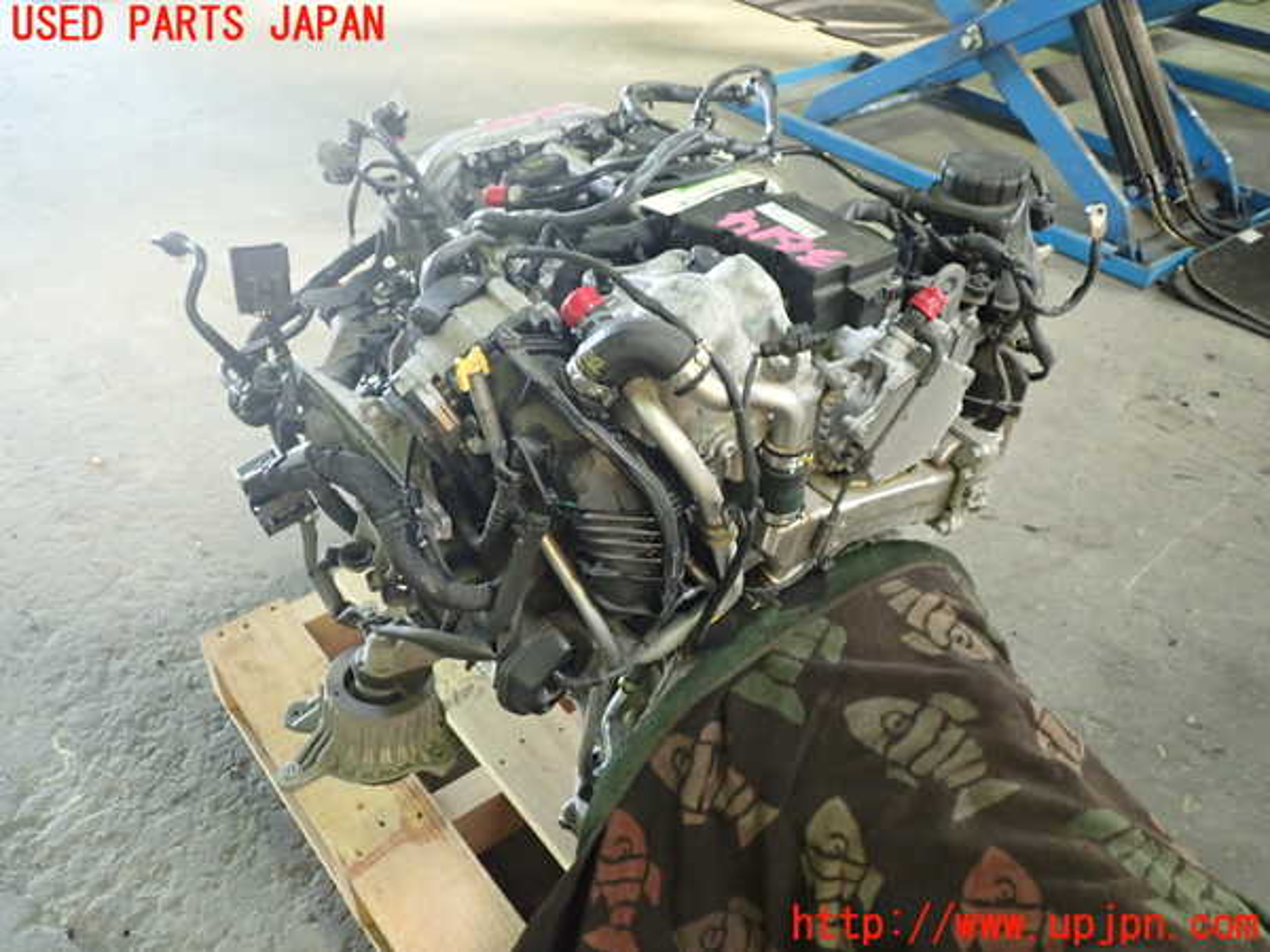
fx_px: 1101
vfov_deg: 46.8
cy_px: 476
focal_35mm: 30
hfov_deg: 60.0
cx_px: 635
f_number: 2.3
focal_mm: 5.4
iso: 500
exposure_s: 1/30
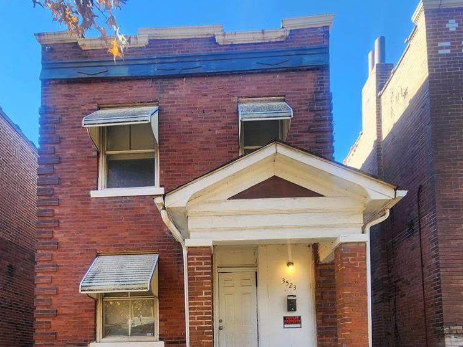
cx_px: 216
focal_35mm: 21
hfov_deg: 78.9
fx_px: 281
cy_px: 336
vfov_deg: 52.4
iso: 50
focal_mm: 2.2
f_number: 2.2
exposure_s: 1/212
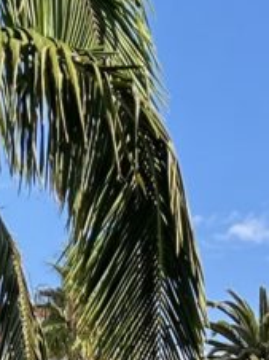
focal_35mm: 177
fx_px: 1837
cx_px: 107
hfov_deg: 8.4
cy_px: 827
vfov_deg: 10.0
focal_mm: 5.7
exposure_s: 1/2994
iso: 50
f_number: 1.5
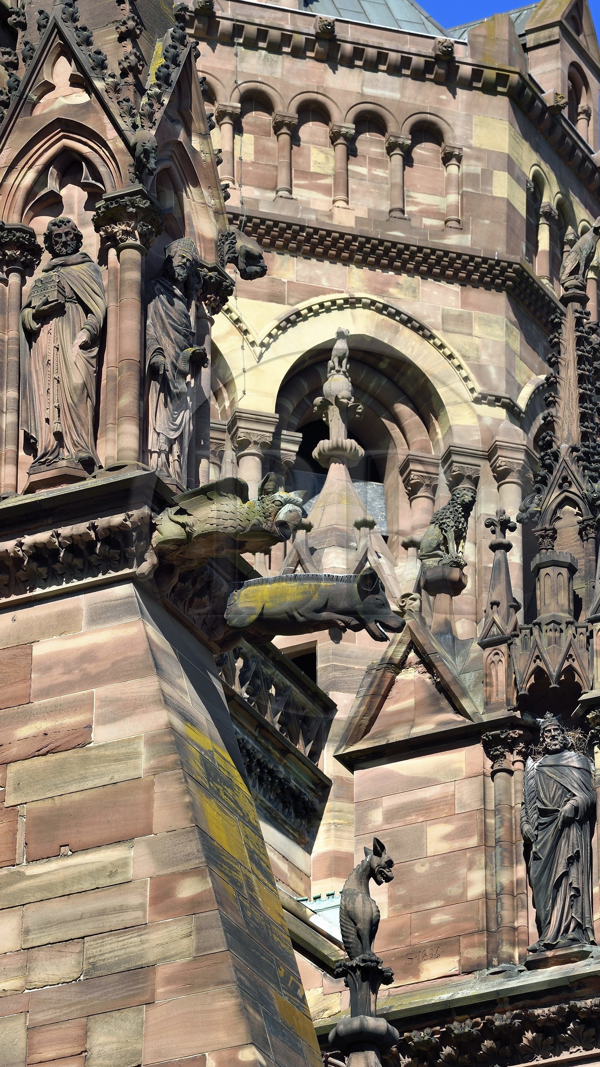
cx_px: 334
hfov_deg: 5.8
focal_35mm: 210
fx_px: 5939
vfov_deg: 10.3
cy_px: 534
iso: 200
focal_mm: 200
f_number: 10
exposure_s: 1/200
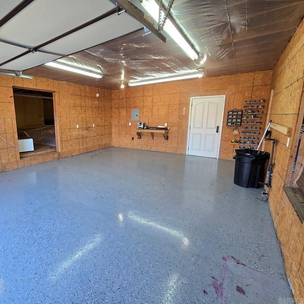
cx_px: 108
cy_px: 147
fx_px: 159
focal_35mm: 16
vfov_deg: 87.4
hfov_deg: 85.1
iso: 64
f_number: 2.2
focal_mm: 2.2
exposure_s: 1/60
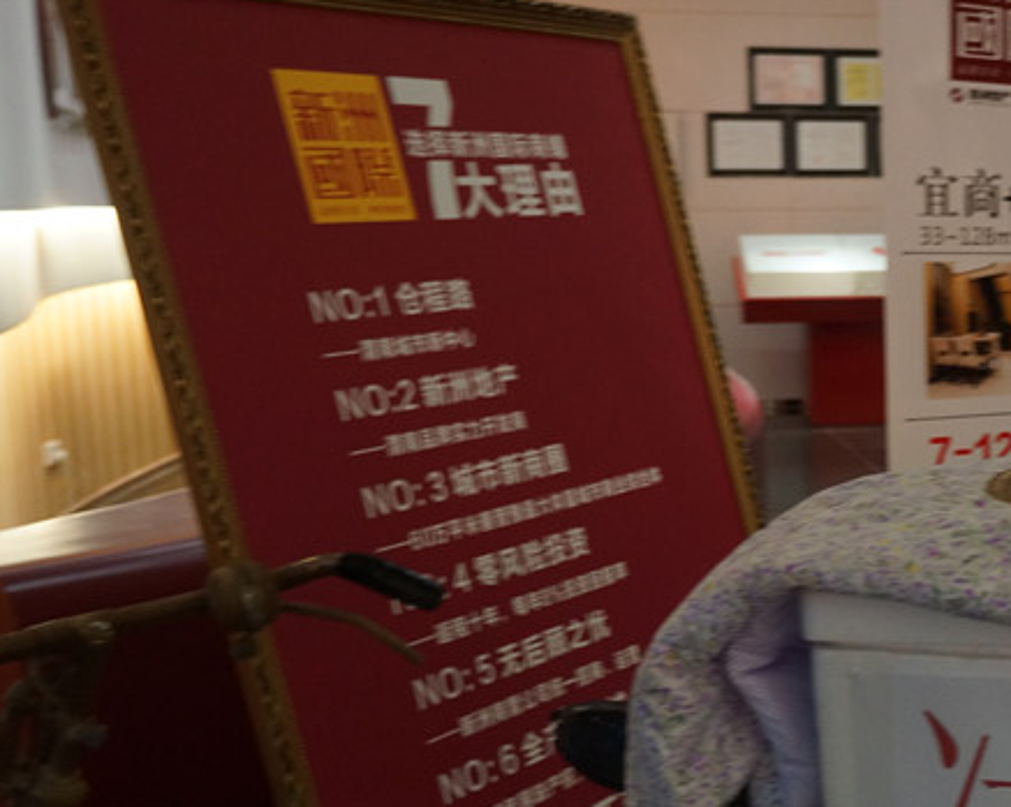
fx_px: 1734
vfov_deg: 26.1
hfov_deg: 30.0
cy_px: 513
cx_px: 1043
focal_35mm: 58
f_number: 3.5
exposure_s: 1/15
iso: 800
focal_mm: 18
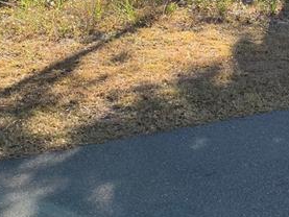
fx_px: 601
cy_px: -90
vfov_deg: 18.5
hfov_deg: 26.8
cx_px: 204
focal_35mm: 72
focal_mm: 4.25
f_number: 1.8
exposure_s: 1/392
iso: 25
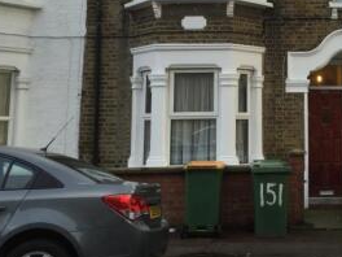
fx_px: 632
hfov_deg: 29.2
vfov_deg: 22.4
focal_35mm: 64
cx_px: 300
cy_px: 29
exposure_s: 1/255
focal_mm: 4.15
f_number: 2.2
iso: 32
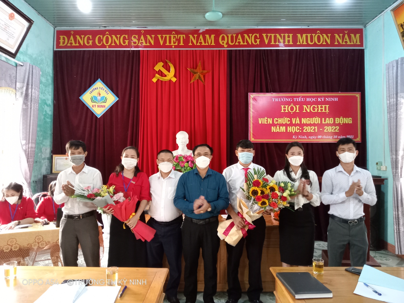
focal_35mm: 28
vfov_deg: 49.7
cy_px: 152
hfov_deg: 63.4
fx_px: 327
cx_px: 202
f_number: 2.2
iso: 856
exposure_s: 1/25
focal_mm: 3.37
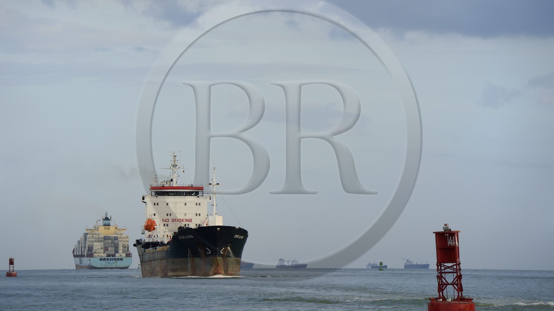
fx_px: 3085
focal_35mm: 210
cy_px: 138
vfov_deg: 5.8
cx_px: 277
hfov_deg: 10.3
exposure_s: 1/400
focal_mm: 200
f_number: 7.1
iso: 200
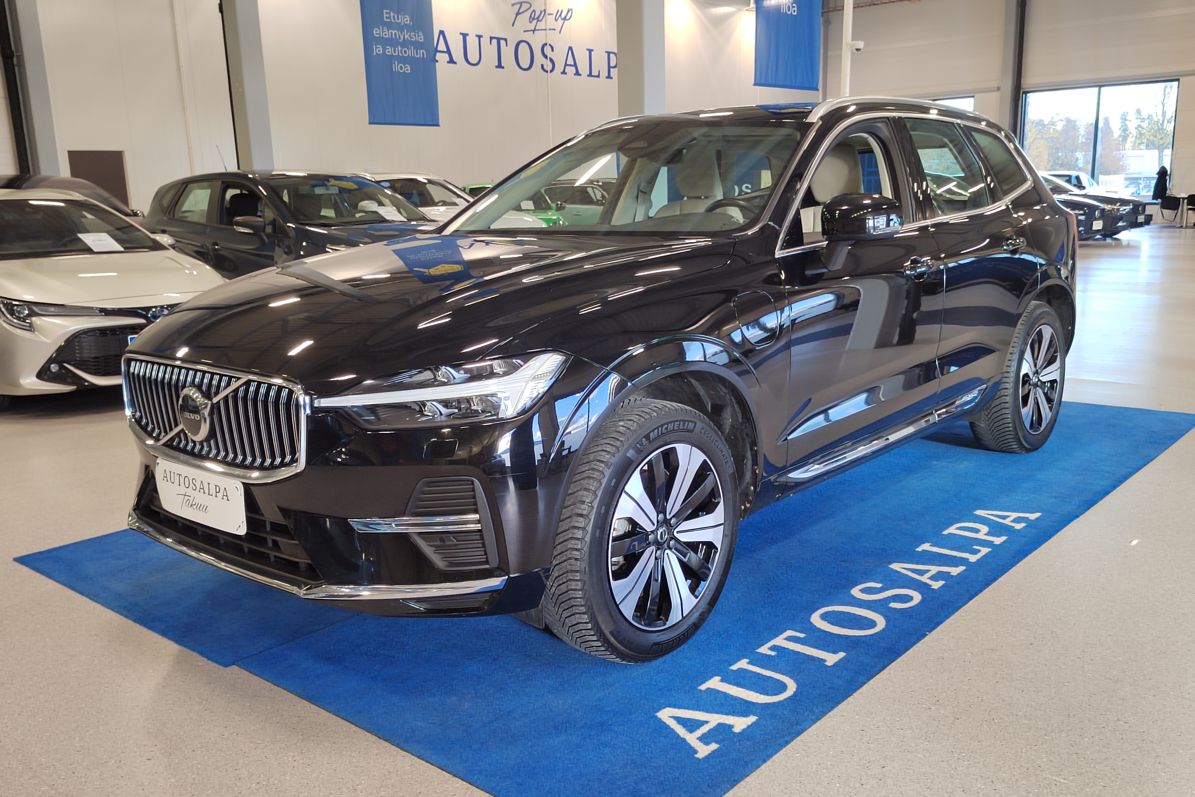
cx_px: 607
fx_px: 1029
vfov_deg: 42.3
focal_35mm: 31
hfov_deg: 60.3
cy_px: 422
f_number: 1.9
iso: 453
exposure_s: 1/100
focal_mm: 5.52
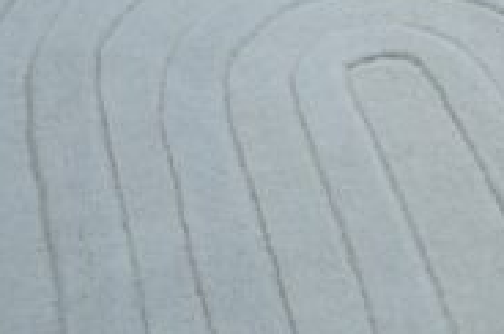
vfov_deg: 13.7
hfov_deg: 19.2
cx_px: 638
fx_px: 1388
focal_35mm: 99
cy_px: 167
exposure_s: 1/160
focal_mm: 30.4
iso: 400
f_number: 5
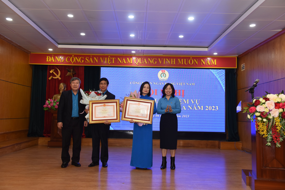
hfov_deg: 58.7
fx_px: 253
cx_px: 142
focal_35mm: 32
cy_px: 95
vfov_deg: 41.2
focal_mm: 32
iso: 800
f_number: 4.5
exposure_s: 1/100
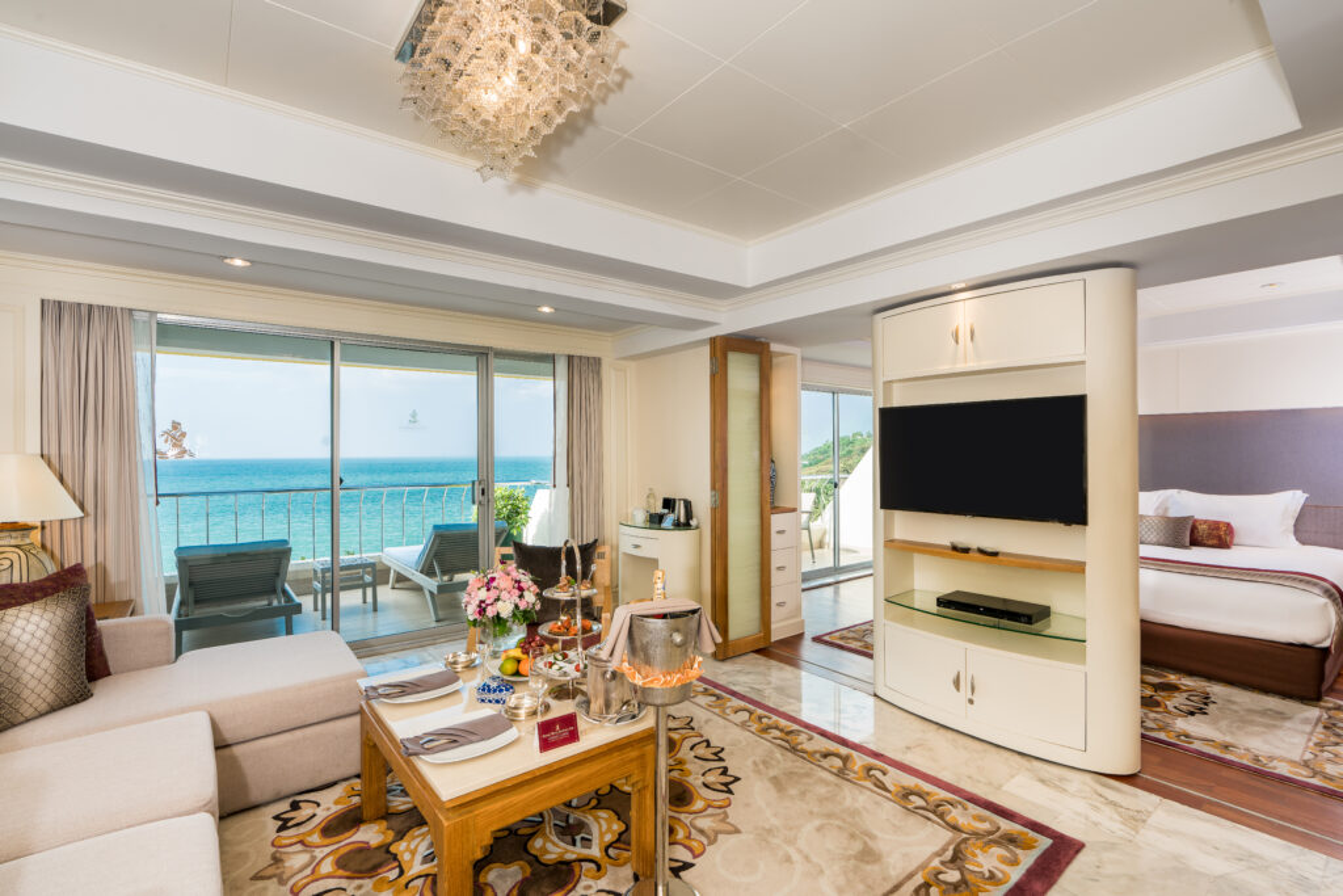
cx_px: 672
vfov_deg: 73.8
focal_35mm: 16
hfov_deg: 96.7
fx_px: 597
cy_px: 448
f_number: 13
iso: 200
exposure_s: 1/15
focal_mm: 16
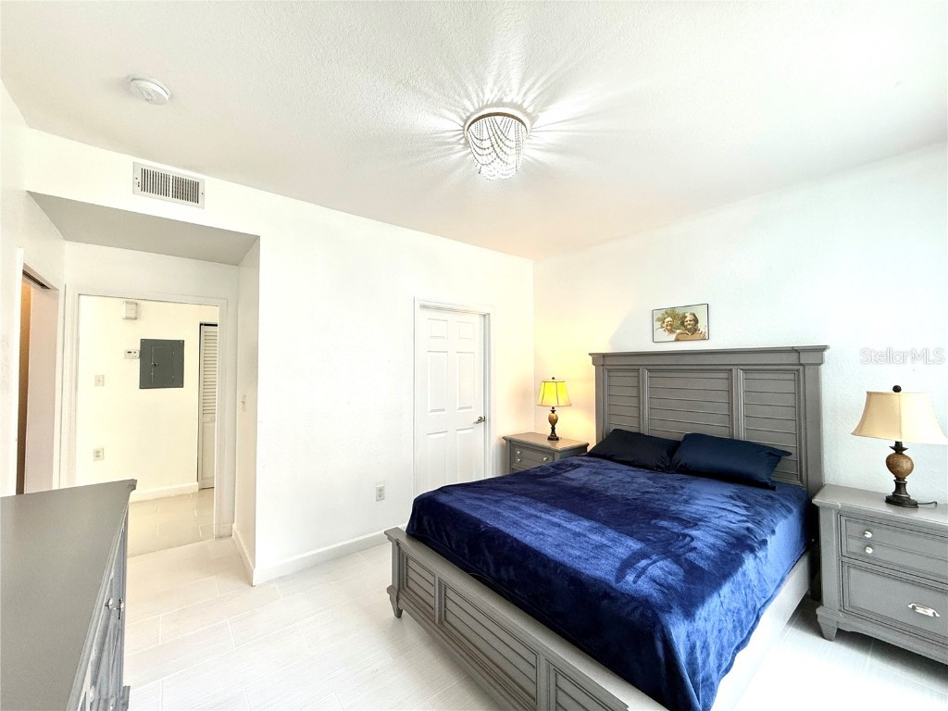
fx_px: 383
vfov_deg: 85.7
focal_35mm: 14
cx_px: 474
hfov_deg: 102.1
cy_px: 356
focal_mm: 2.22
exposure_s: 1/120
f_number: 2.2
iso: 125
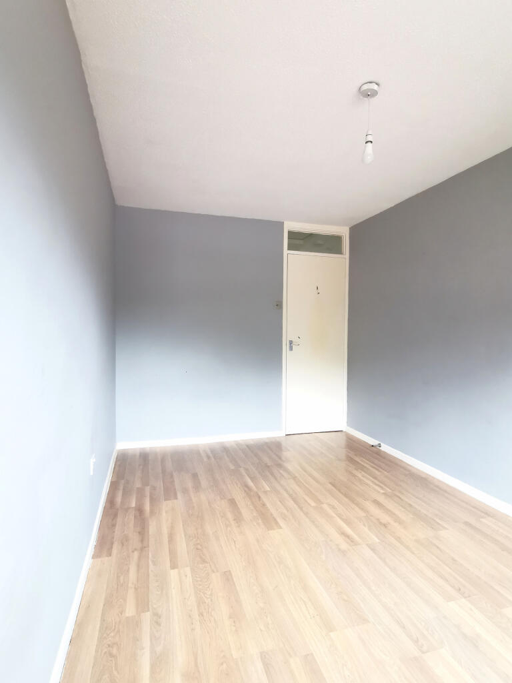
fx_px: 316
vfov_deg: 94.5
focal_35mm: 16
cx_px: 256
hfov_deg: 78.1
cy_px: 342
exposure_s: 1/20
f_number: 2.2
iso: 500
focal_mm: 2.35
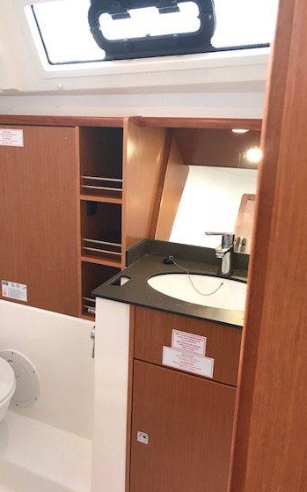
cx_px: 102
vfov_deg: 56.7
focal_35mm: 34
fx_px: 456
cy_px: 239
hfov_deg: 36.9
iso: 32
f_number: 1.8
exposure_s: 1/23
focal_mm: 3.99
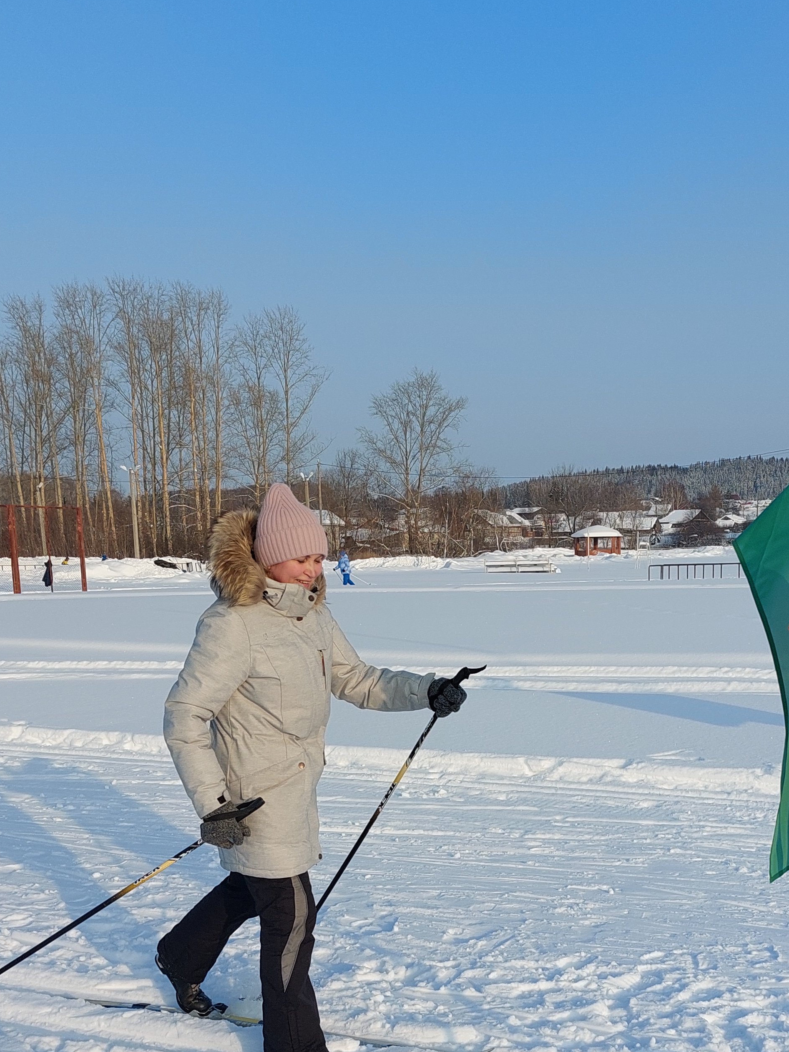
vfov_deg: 41.6
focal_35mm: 44
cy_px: 791
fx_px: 1337
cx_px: 470
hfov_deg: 32.8
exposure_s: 1/1006
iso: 25
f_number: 1.8
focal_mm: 5.23
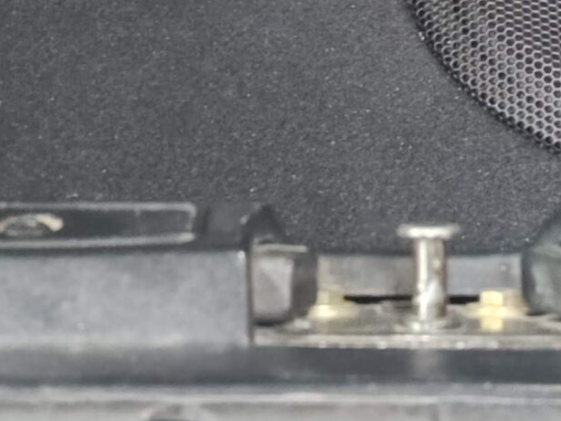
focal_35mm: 100
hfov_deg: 19.6
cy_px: -24
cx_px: 321
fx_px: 1621
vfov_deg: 14.5
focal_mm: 5.59
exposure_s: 1/11.1
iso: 2356
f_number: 1.88
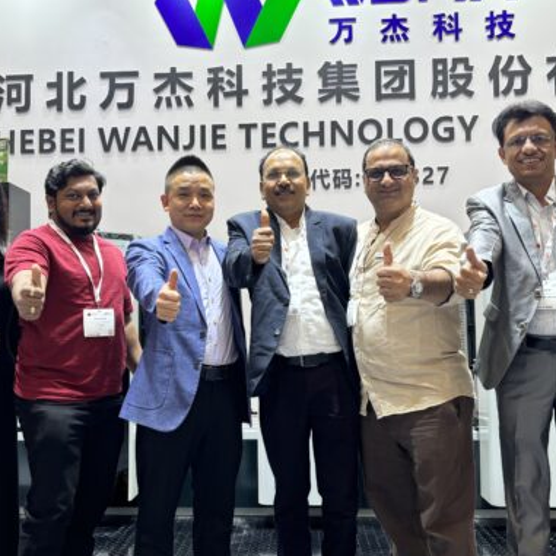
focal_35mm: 42
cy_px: 283
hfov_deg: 40.0
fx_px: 763
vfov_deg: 40.0
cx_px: 241
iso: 50
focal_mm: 5.96
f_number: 1.6
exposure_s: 1/100
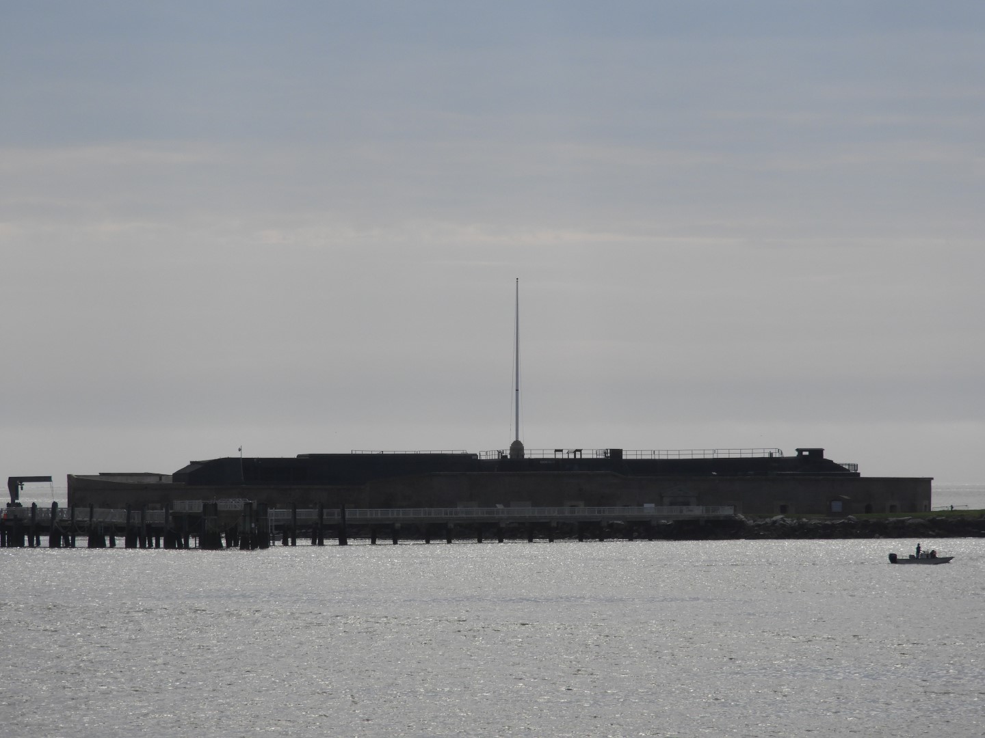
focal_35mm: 180
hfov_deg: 11.0
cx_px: 492
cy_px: 369
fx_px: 5122
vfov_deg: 8.2
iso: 100
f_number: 5.3
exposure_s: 1/1600
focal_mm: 32.2
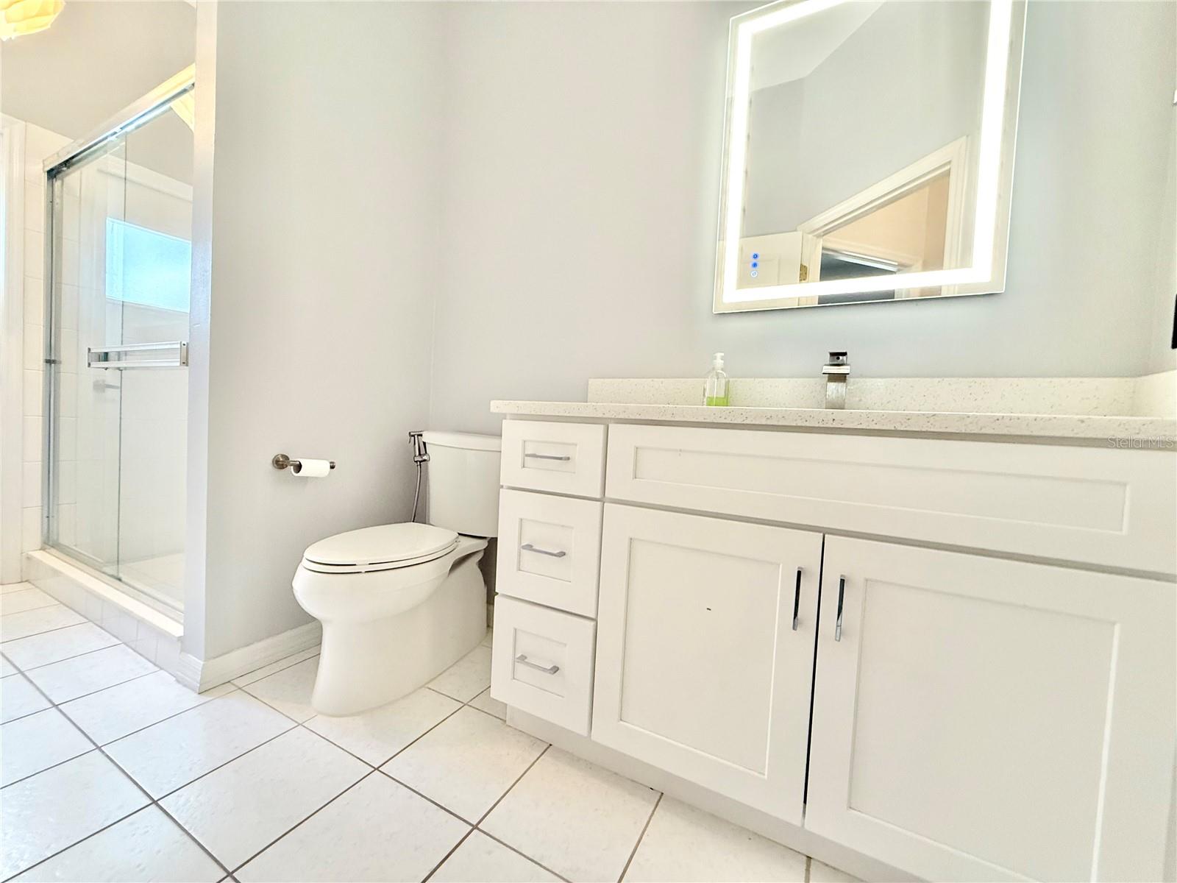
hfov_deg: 102.1
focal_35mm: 14
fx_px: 476
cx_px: 588
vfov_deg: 85.7
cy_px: 442
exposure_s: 1/120
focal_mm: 2.22
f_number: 2.2
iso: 500
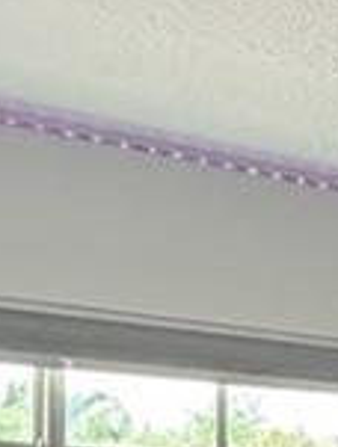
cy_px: 622
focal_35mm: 111
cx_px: 836
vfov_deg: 16.5
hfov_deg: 11.1
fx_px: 1439
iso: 250
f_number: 2.2
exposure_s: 1/121
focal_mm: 2.22
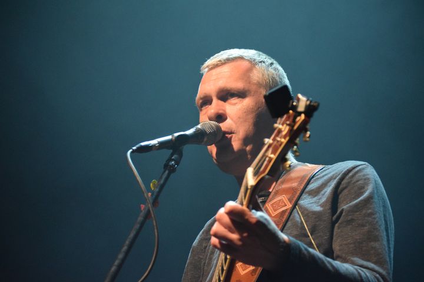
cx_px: 212
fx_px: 1378
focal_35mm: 117
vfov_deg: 11.7
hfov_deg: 17.5
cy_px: 141
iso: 4500
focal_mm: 78
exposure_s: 1/125
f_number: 4.5
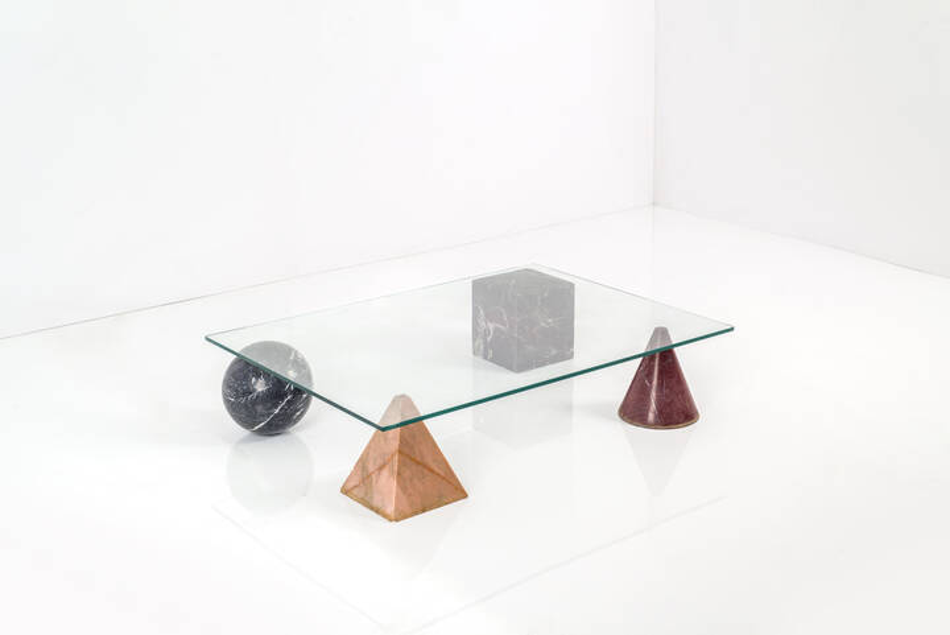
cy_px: 318
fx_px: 1320
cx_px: 475
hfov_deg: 39.6
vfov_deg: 27.0
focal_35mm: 50
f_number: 10
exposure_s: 1/160
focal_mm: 50
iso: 100
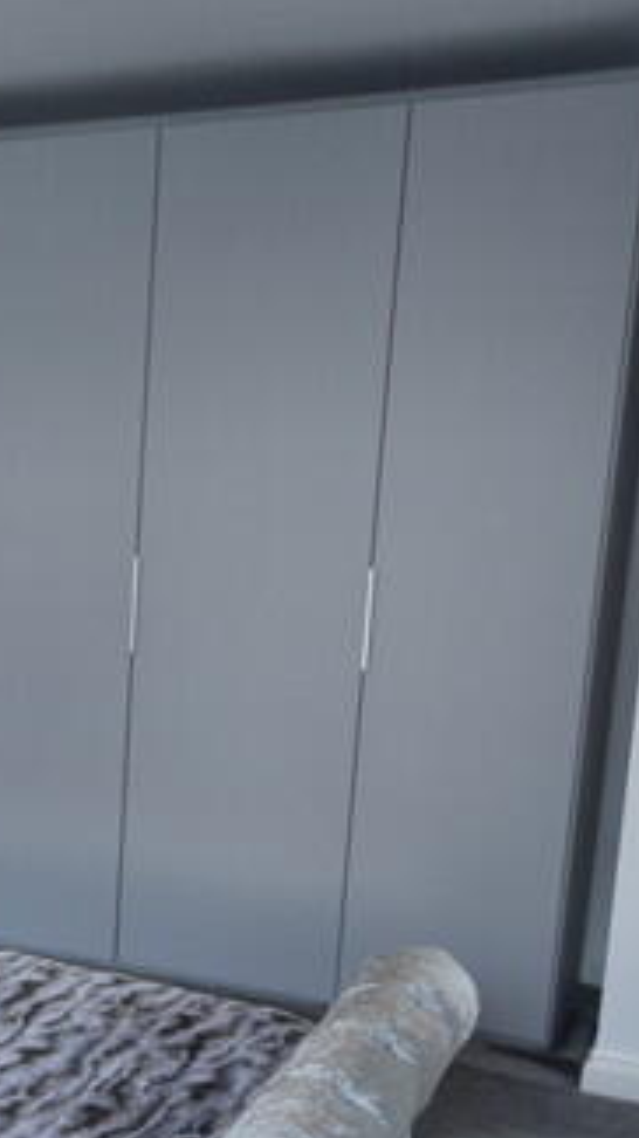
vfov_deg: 37.6
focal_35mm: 55
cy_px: 778
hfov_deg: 19.5
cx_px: -277
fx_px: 1648
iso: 720
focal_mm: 11
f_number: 4.2
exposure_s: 1/60
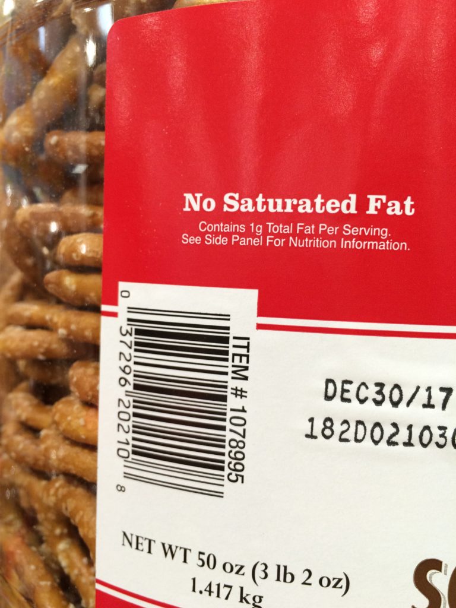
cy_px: 304
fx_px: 509
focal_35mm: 29
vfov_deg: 61.7
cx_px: 228
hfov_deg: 48.2
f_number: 2.2
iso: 100
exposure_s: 1/30
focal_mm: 4.15
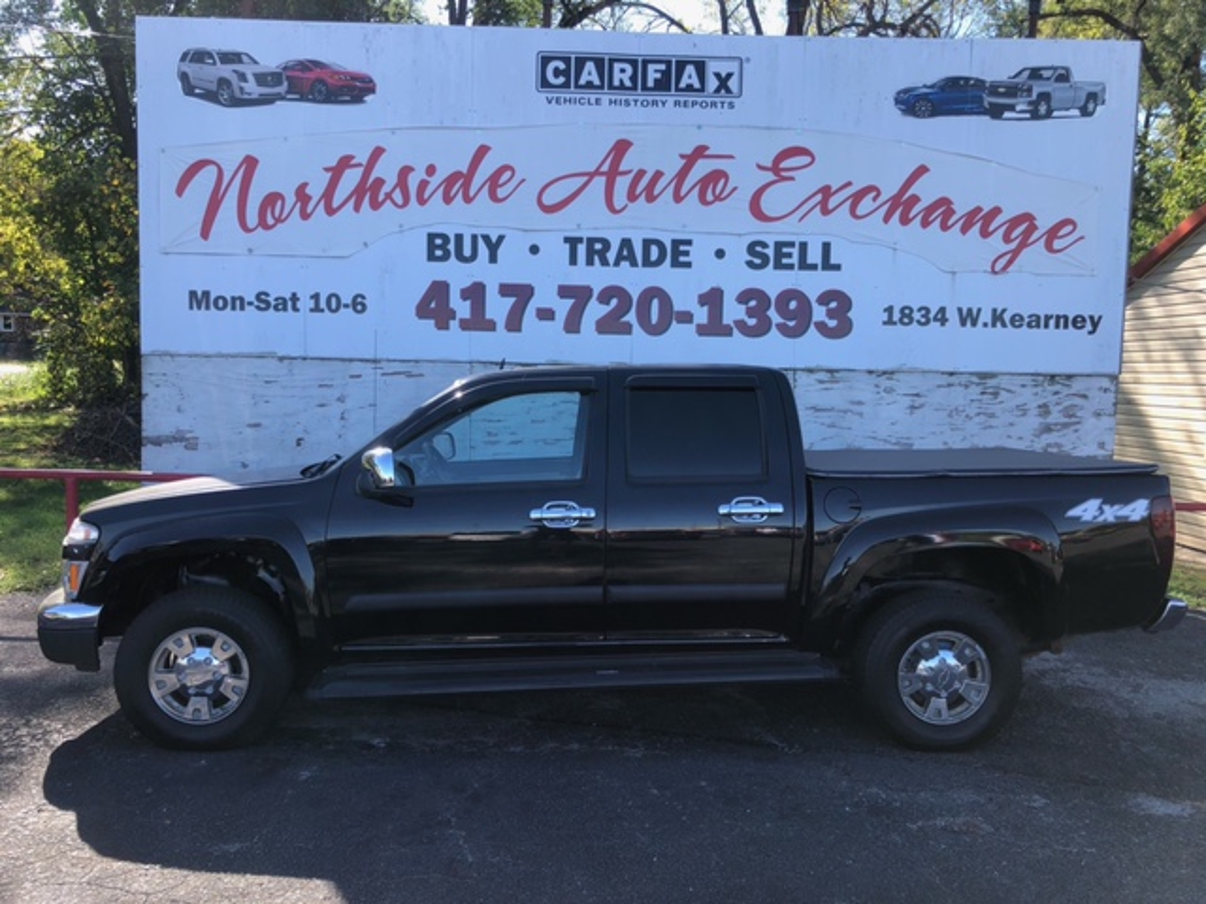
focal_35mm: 28
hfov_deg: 63.4
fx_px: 976
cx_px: 603
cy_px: 452
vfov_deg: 49.7
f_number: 1.8
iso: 20
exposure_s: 1/436
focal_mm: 3.99
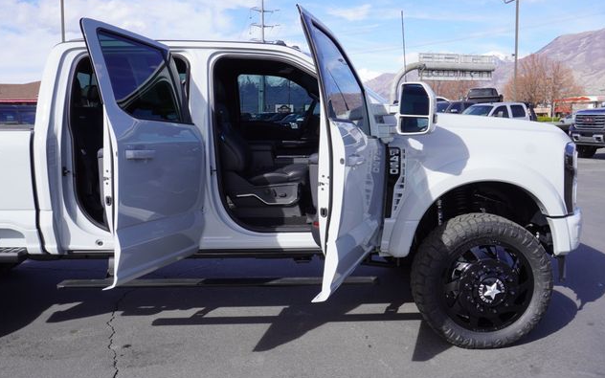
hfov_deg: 58.9
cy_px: 182
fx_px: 536
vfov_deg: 38.8
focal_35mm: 33
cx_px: 302
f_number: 9
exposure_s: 1/125
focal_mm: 21
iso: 100
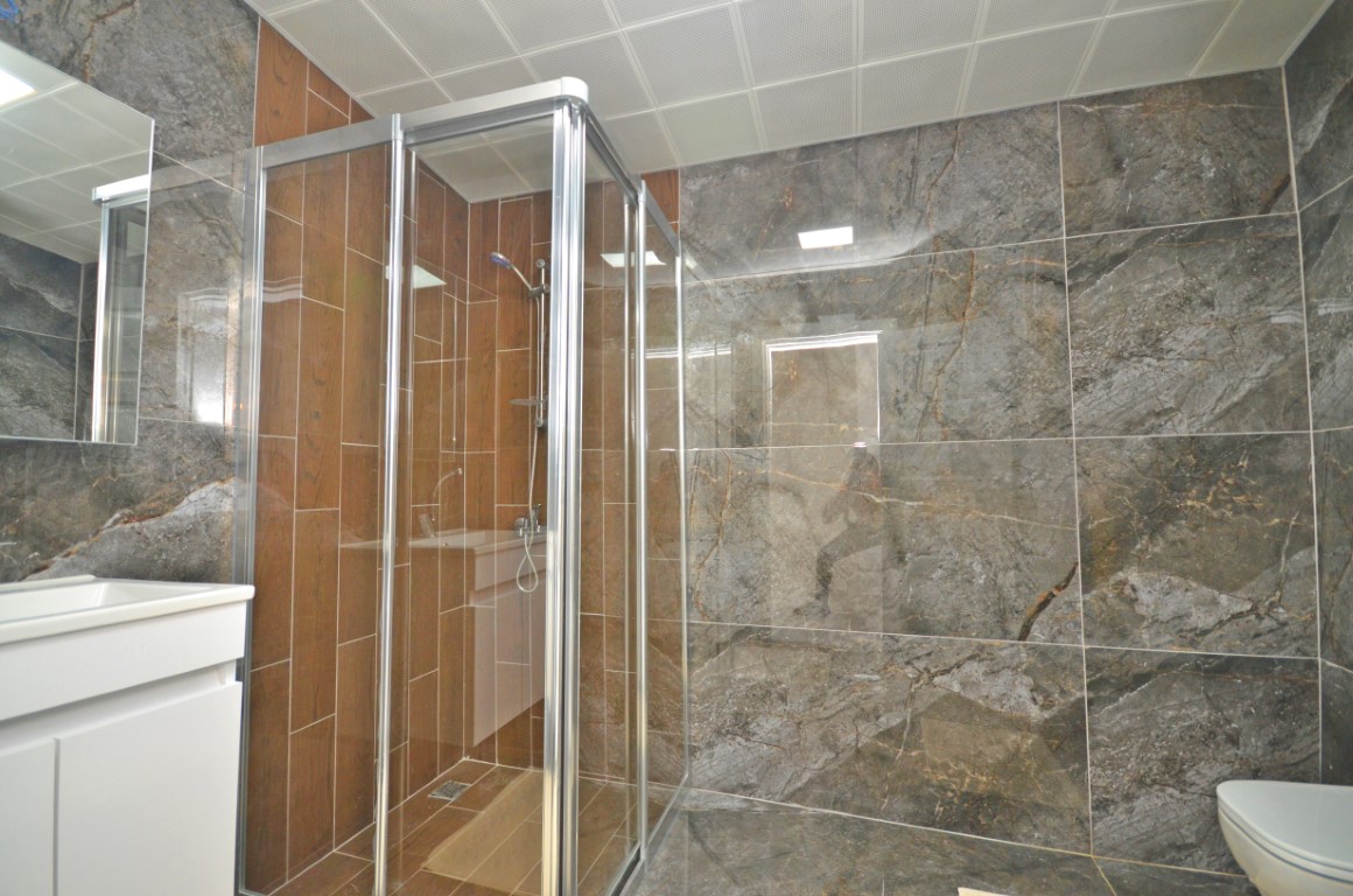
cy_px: 448
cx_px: 676
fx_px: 563
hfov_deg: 100.5
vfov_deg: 77.1
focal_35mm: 15
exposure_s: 1/60
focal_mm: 10
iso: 800
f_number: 4
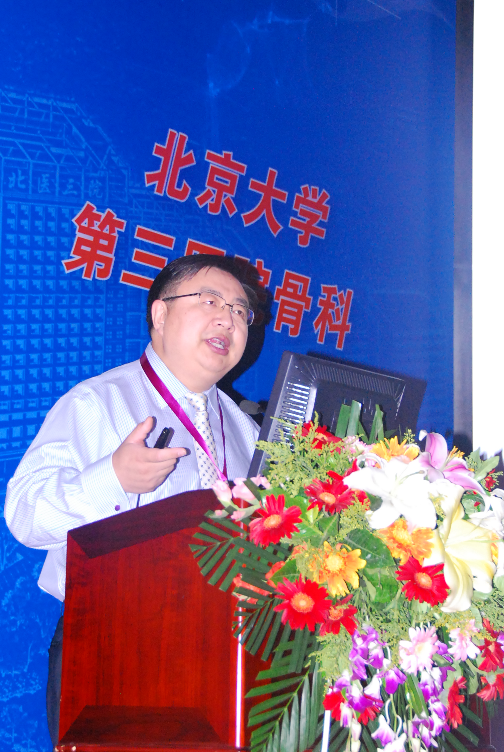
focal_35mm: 85
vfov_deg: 23.9
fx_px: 1777
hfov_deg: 16.1
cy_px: 368
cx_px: 245
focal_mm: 44
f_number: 4.5
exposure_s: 1/200
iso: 1600
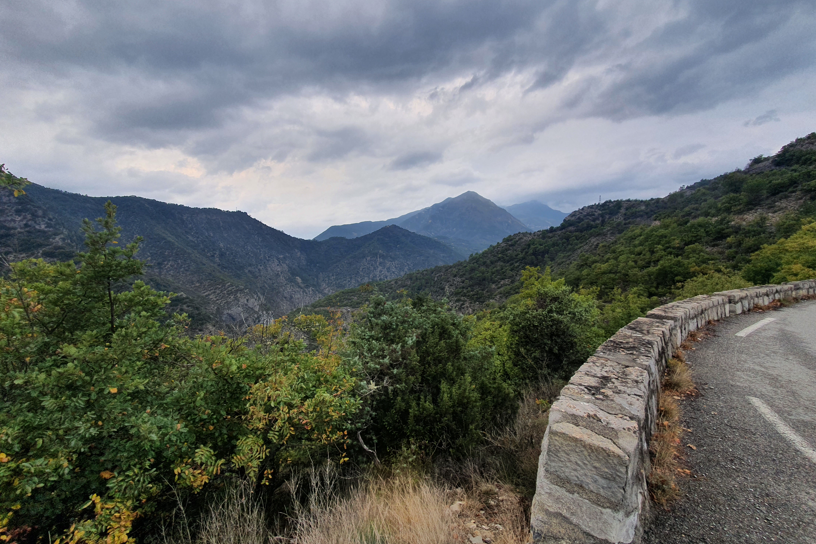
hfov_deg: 104.2
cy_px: 273
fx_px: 317
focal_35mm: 14
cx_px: 403
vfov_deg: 81.2
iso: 50
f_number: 2.2
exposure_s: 1/207
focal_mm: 1.8
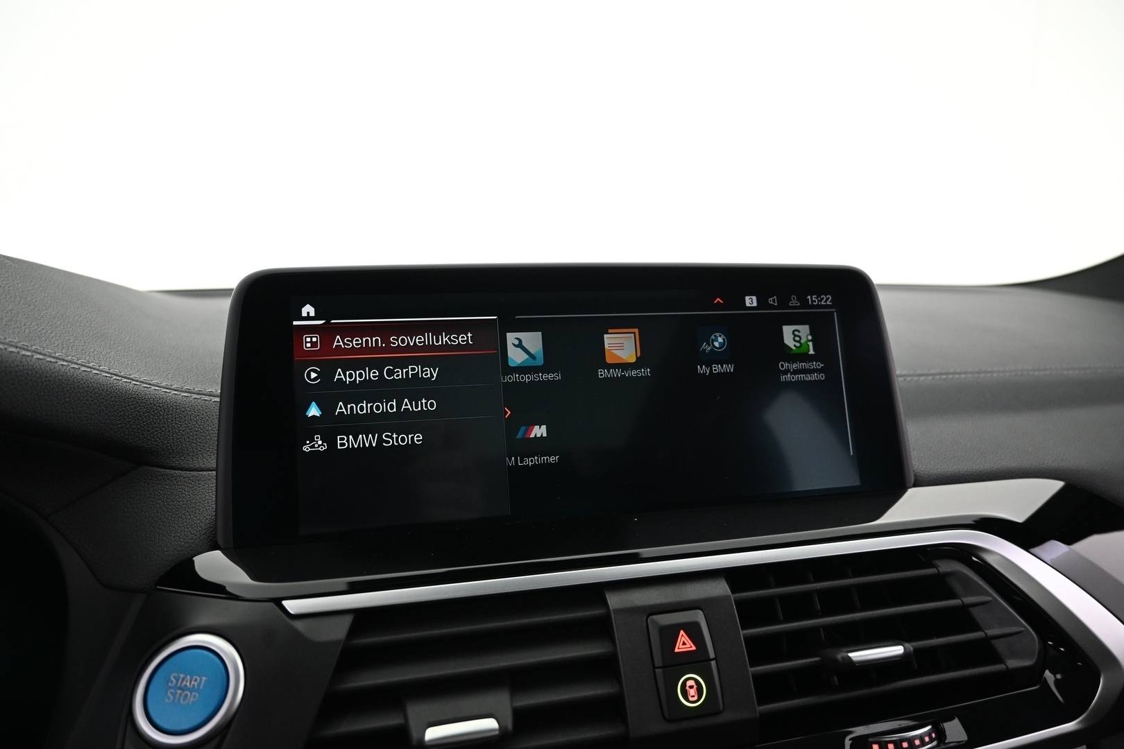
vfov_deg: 53.1
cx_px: 562
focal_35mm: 24
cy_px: 374
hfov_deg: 73.7
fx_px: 749
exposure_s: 1/25
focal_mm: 16
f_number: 3.5
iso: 1250
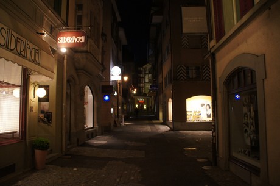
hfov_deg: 67.5
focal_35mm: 27
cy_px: 93
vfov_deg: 47.8
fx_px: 210
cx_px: 140
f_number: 3.5
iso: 1250
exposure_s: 1/30
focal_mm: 18
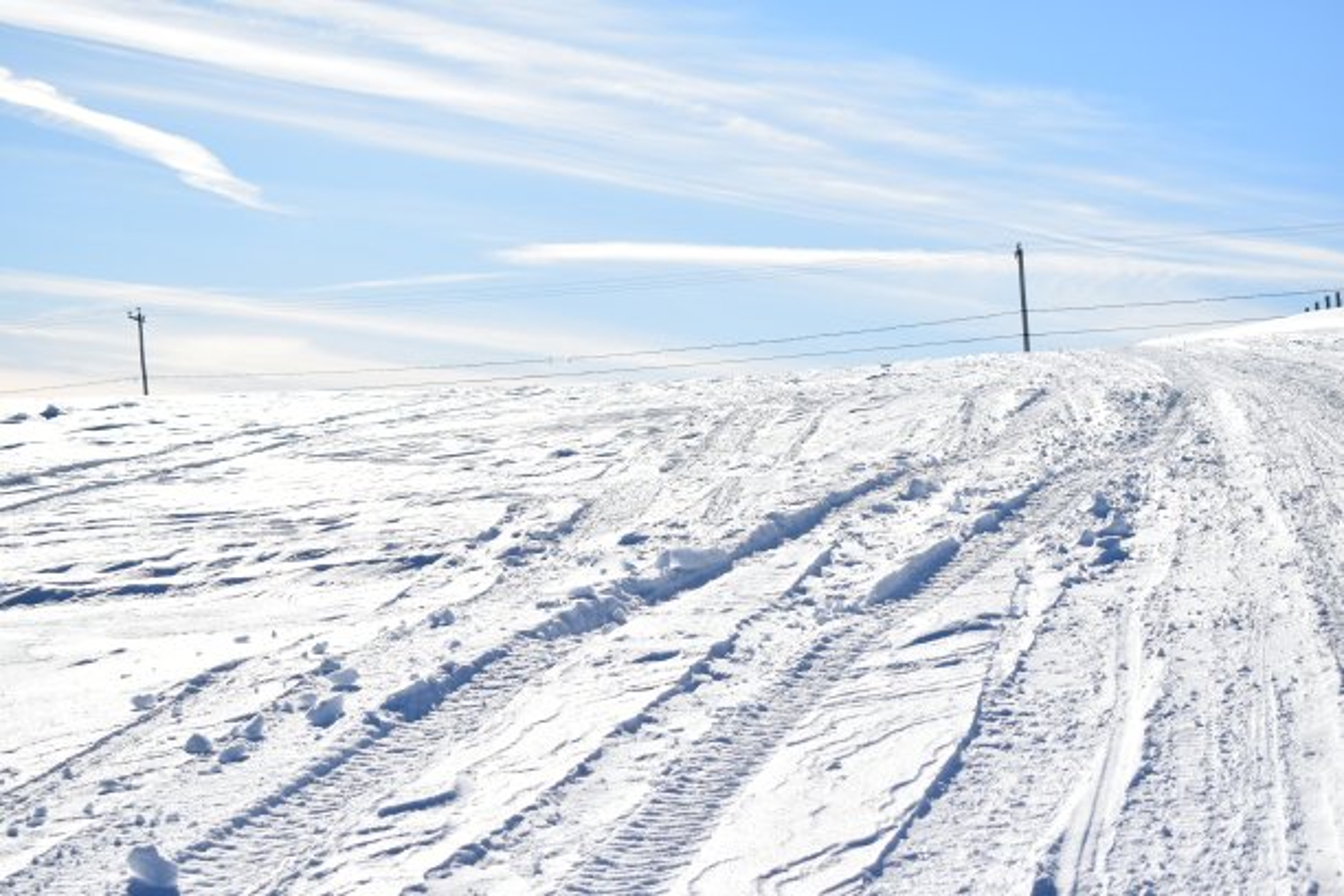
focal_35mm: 82
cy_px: 448
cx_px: 672
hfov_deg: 24.6
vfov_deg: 16.6
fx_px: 3080
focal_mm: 55
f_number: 13
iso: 100
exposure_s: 1/640
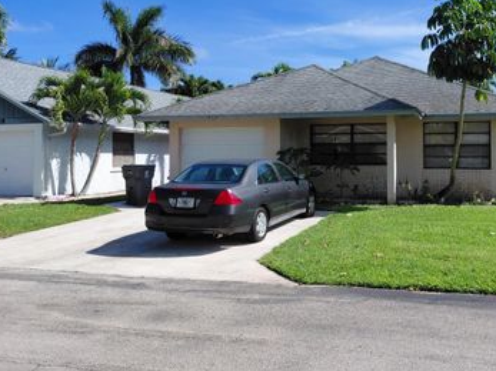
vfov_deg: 39.4
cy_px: 139
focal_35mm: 36
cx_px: 342
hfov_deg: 50.2
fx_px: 516
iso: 50
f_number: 1.8
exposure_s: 1/2326
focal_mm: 4.69
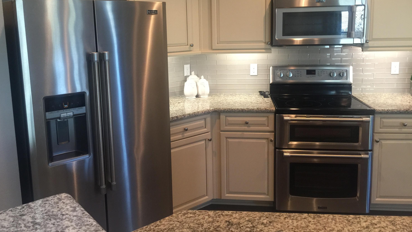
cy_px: 80
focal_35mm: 32
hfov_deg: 61.0
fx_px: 350
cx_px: 205
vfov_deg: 36.4
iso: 100
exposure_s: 1/15
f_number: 2.2
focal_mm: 4.15
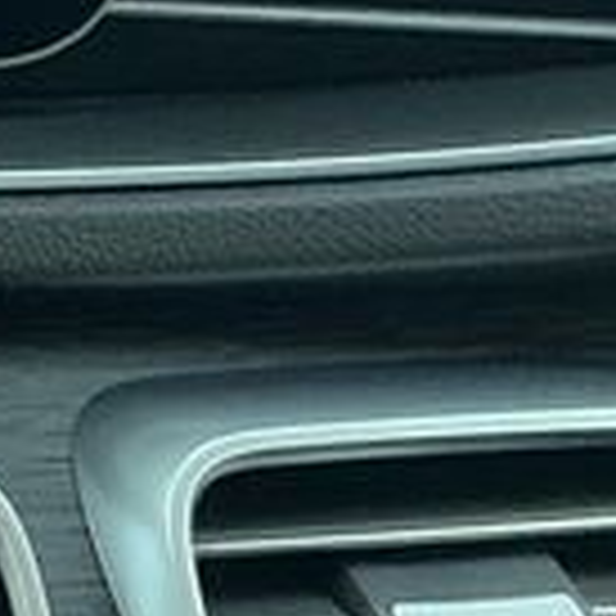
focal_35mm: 192
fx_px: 3866
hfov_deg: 8.5
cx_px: -710
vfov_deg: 8.9
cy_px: -265
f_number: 1.8
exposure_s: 1/120
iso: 64
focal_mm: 3
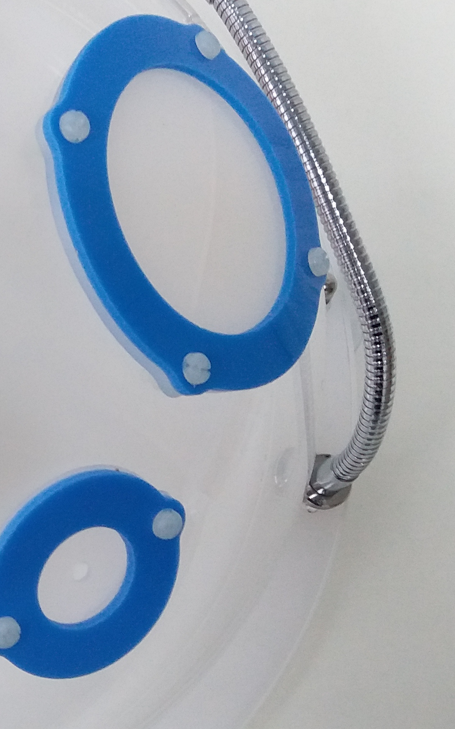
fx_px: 1429
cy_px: 387
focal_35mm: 72
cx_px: -199
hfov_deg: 16.7
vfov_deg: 28.6
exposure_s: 1/33
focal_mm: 3.7
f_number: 1.9
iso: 160
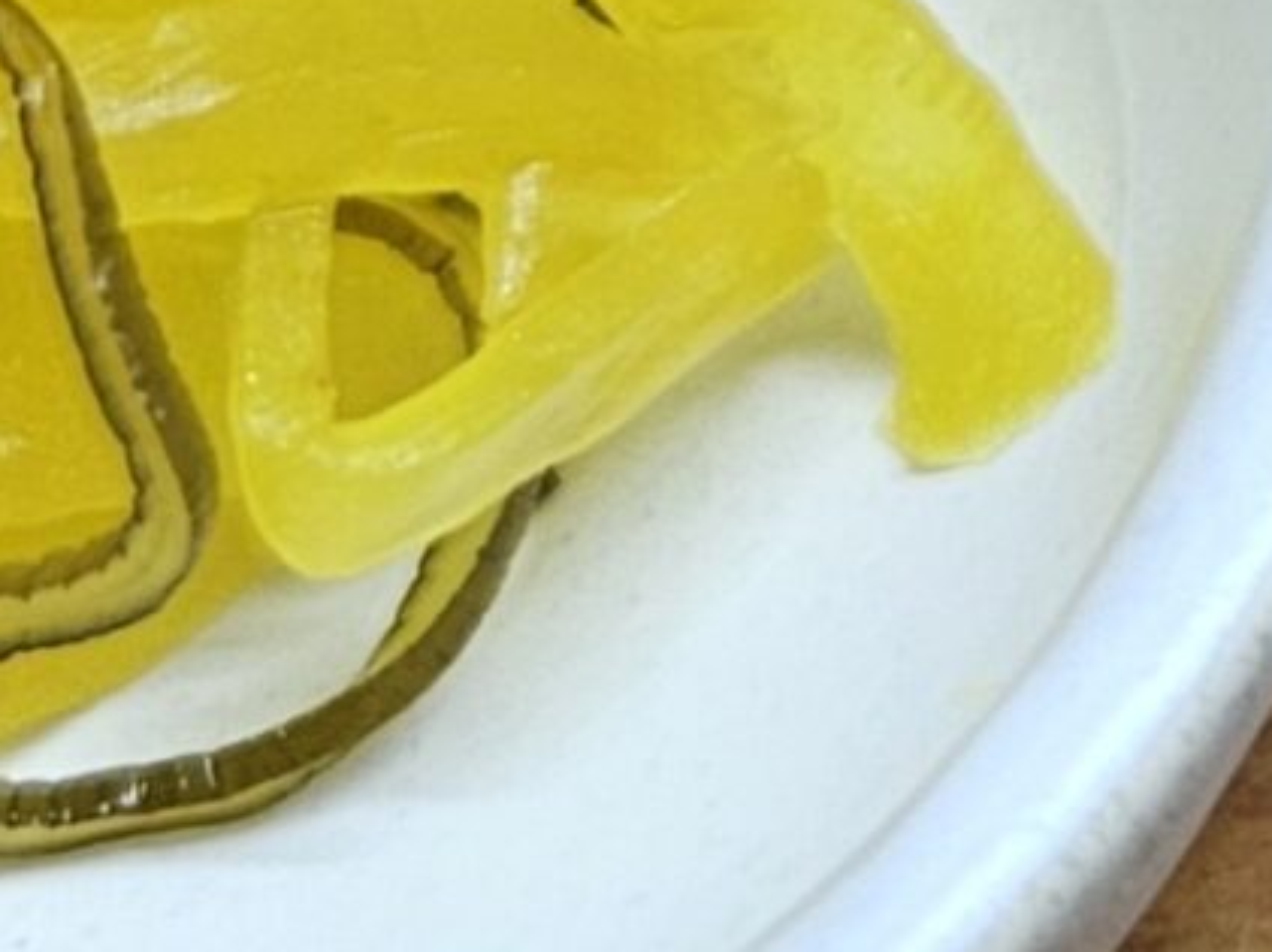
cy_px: -1079
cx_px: 2269
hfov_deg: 12.8
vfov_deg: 9.7
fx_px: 5140
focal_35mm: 140
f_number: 1.8
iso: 100
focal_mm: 5.4
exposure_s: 1/120
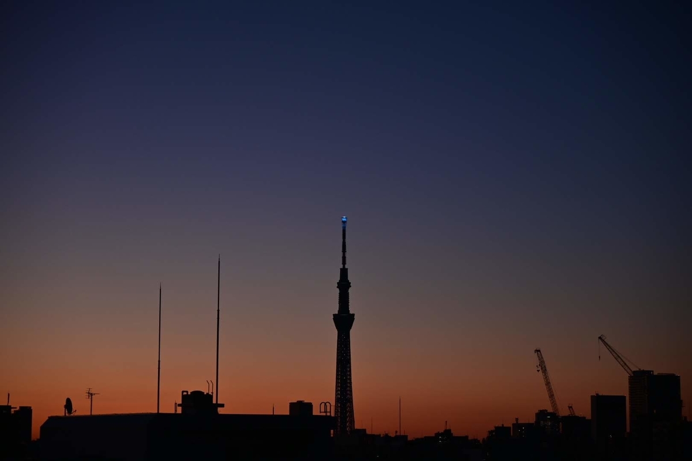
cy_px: 230
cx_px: 346
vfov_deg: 18.2
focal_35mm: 75
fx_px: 1442
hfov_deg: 27.0
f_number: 4.5
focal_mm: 50
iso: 100
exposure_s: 1/80
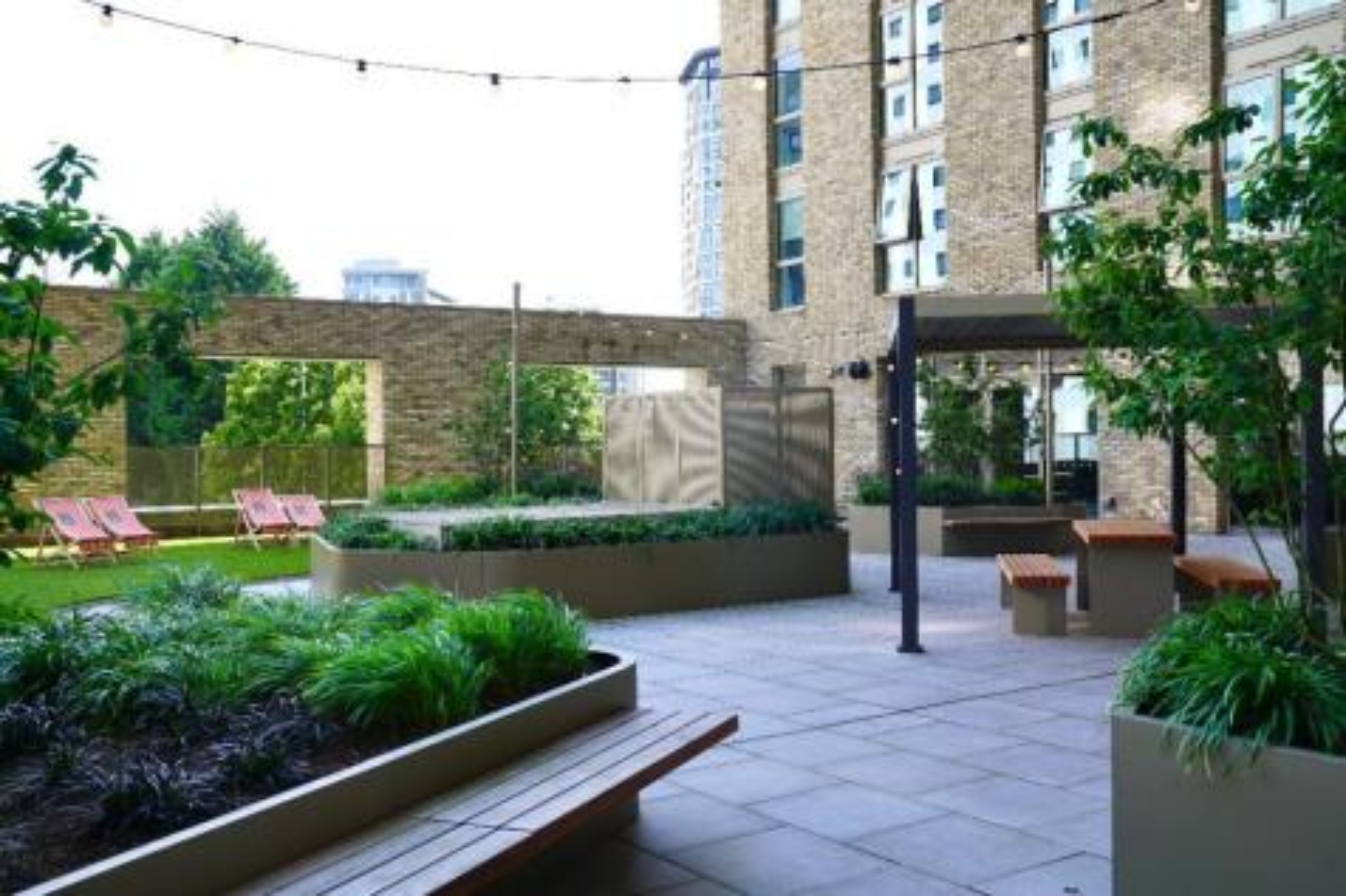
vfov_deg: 38.9
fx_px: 1271
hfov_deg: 55.8
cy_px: 448
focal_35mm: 34
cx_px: 673
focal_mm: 34
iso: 100
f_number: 6.3
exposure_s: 1/100
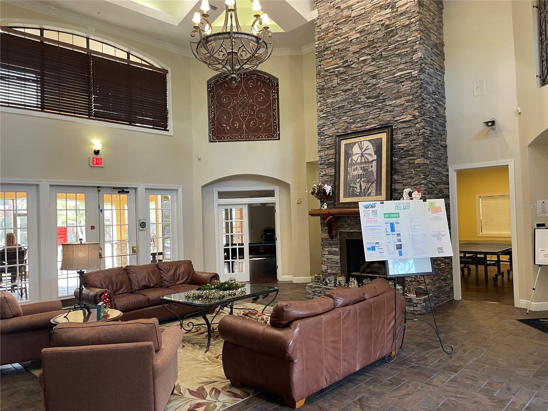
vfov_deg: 54.9
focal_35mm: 25
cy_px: 206
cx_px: 274
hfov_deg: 69.4
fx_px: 396
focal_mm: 5.1
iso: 125
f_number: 1.6
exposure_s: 1/60
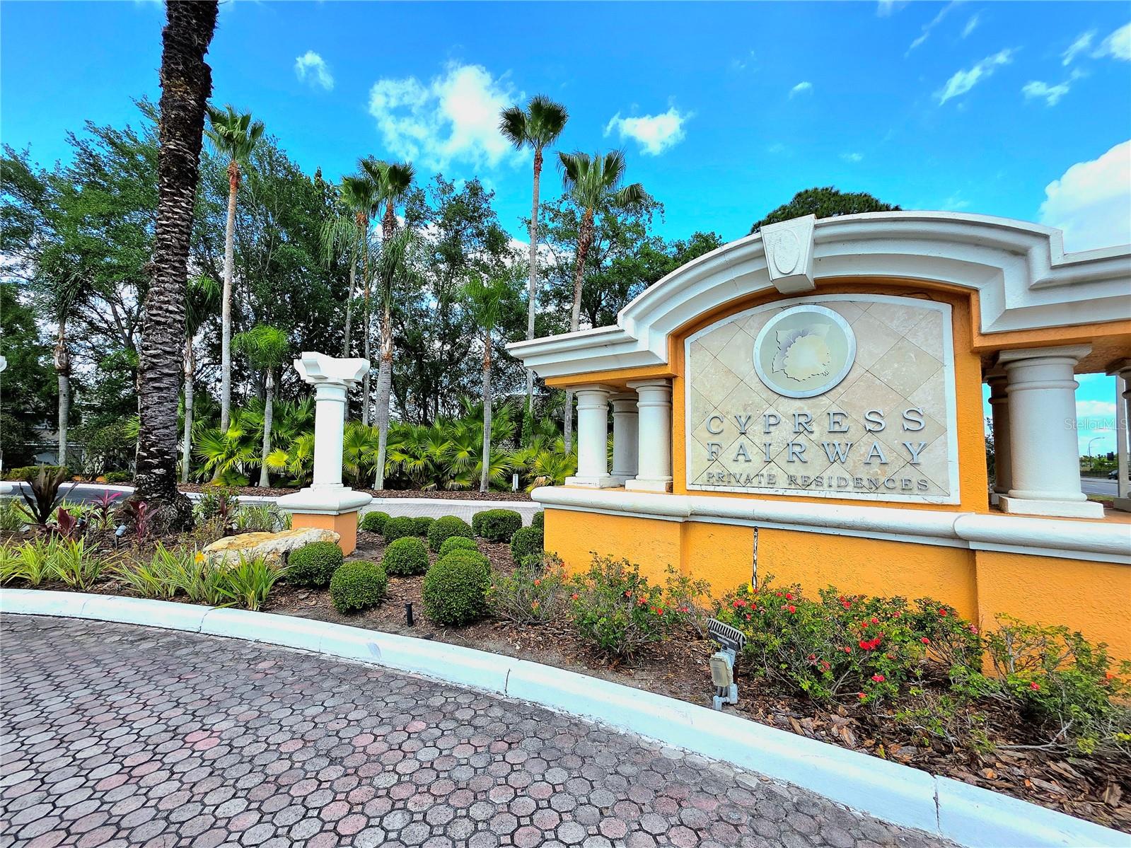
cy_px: 424
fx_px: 425
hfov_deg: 106.2
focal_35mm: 13
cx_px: 566
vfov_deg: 89.9
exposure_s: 1/1667
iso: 40
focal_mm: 2.2
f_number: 1.9
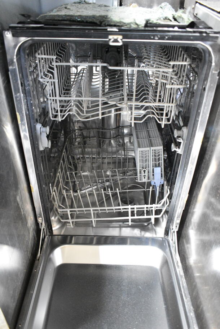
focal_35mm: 30
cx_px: 110
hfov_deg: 43.7
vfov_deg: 61.9
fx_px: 275
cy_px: 164
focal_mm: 20
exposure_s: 1/60
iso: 6400
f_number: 3.8
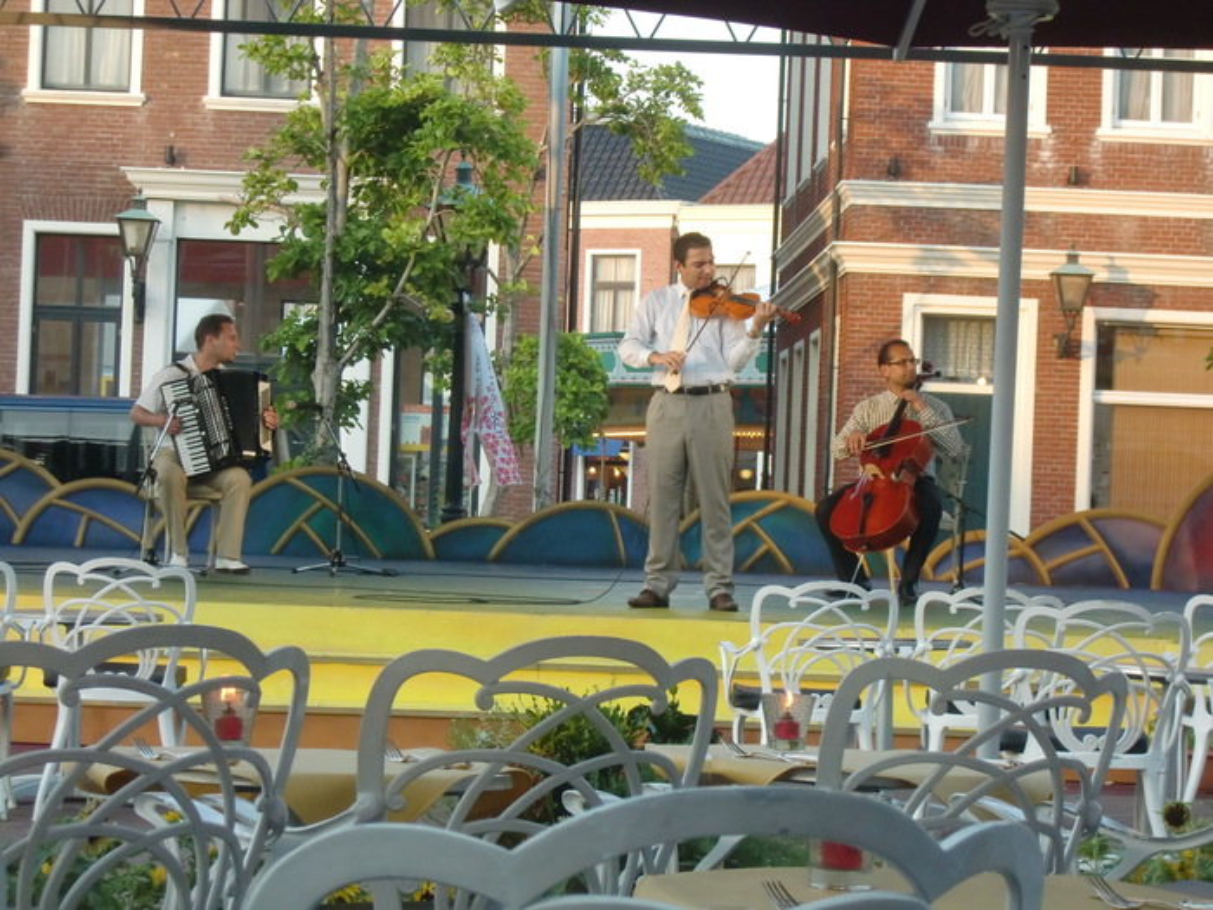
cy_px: 455
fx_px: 3925
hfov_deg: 17.6
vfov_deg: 13.2
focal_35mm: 112
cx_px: 606
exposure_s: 1/100
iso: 250
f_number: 5.8
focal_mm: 19.6
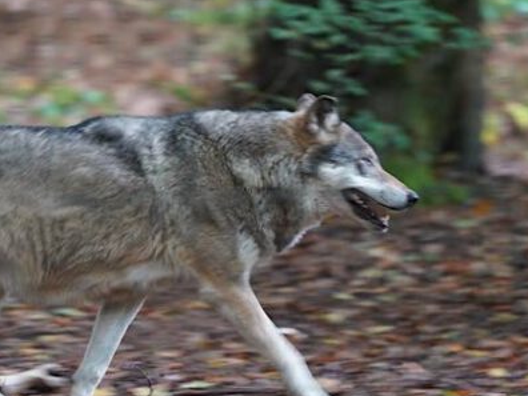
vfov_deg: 2.4
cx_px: 193
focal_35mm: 612
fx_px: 9335
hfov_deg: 3.2
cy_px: 252
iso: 2000
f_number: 5.6
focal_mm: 373
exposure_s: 1/50
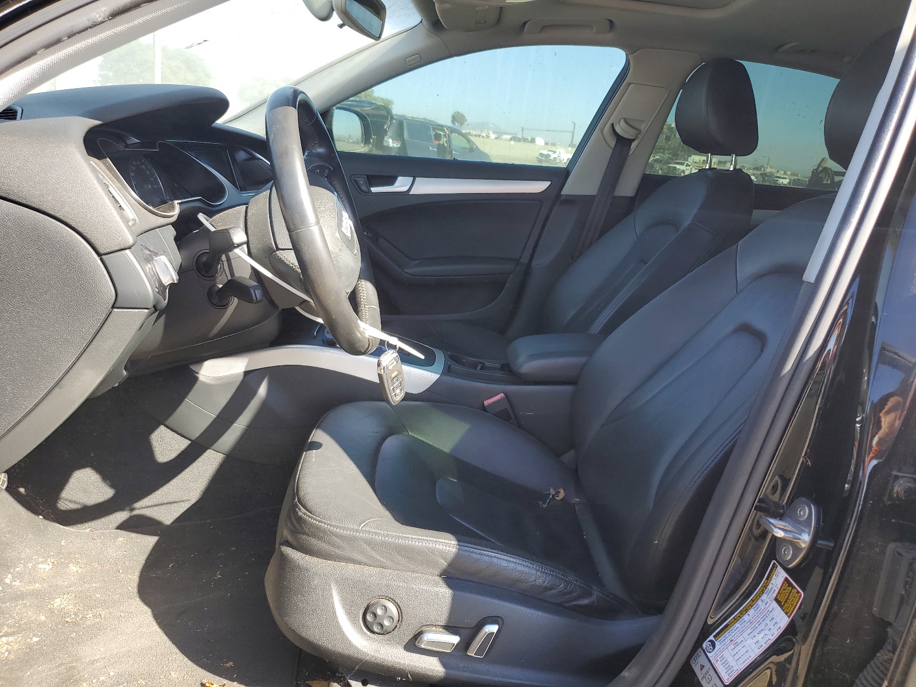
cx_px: 458
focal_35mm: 26
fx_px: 688
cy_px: 344
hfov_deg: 67.3
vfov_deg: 53.1
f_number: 1.5
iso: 50
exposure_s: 1/333
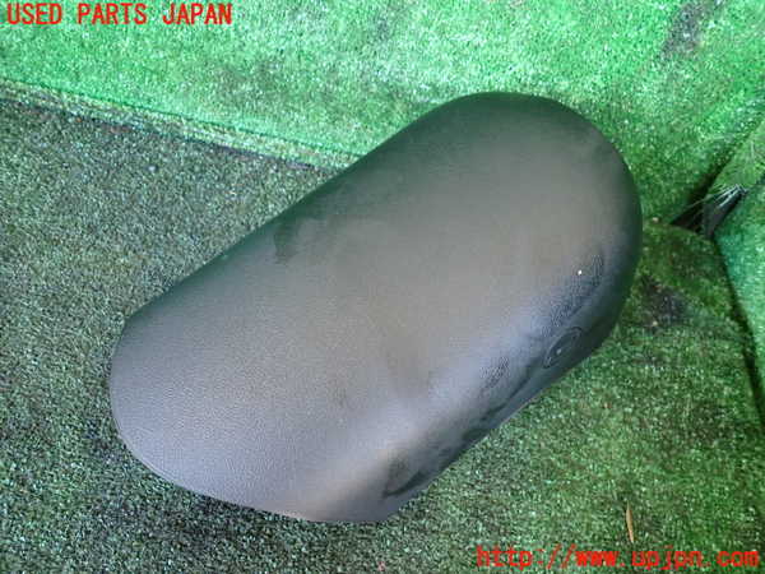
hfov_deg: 69.4
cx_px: 382
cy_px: 287
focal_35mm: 25
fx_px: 552
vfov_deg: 54.9
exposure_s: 1/30
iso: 400
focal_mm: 4.5
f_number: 2
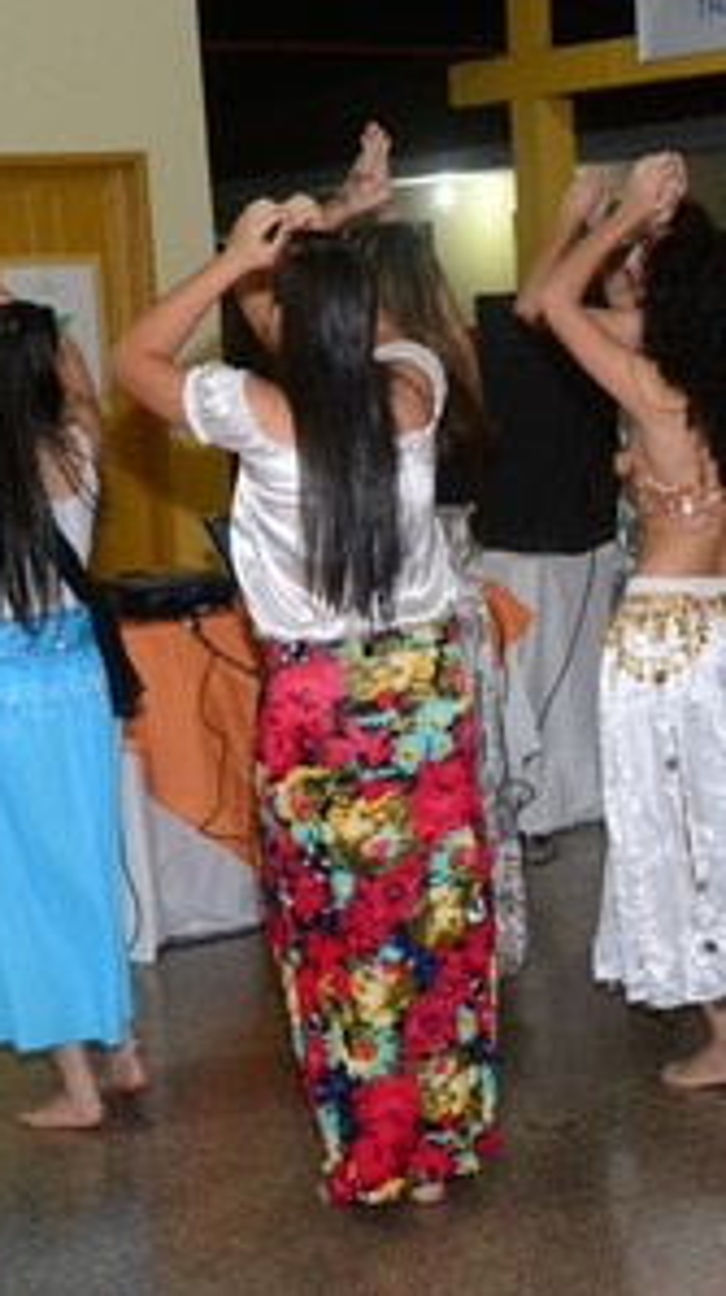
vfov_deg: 27.9
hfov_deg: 15.8
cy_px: 648
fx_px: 2608
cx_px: 452
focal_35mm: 76
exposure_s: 1/100
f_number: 5.6
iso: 3200
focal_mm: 32
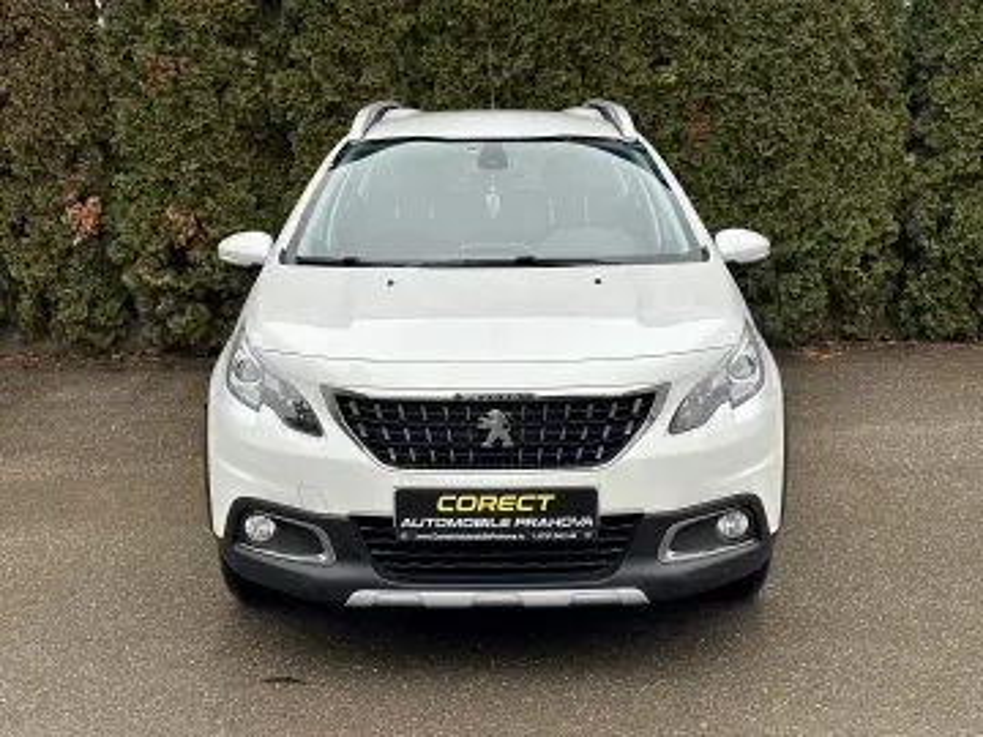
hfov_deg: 39.7
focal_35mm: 48
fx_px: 1363
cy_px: 368
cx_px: 492
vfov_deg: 30.3
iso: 64
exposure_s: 1/219
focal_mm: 6.86
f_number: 1.78
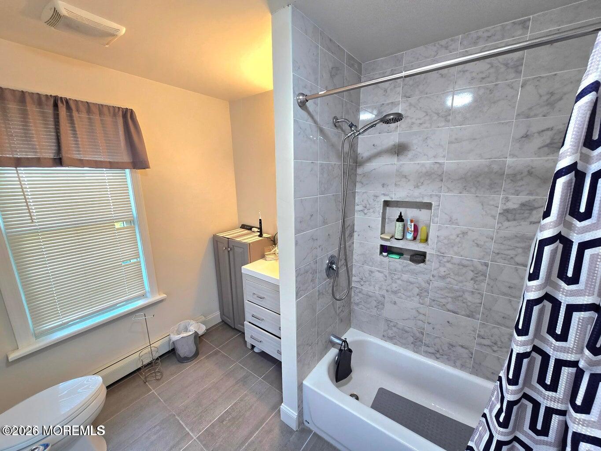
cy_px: 226
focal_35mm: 13
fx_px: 226
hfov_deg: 106.2
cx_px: 300
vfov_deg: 89.9
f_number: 2.2
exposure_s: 1/60.2
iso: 160
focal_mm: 2.2
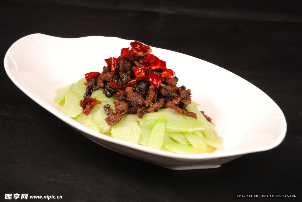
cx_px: 151
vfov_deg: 13.1
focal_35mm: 105
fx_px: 882
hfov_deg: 19.4
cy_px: 101
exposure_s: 1/125
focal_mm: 70
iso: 100
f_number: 10
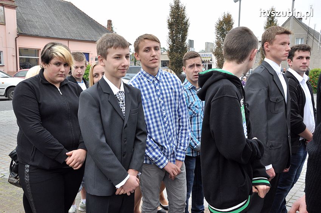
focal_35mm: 33
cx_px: 160
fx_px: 294
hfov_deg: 57.3
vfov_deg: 39.9
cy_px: 106
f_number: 8
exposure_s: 1/250
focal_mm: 22
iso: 500
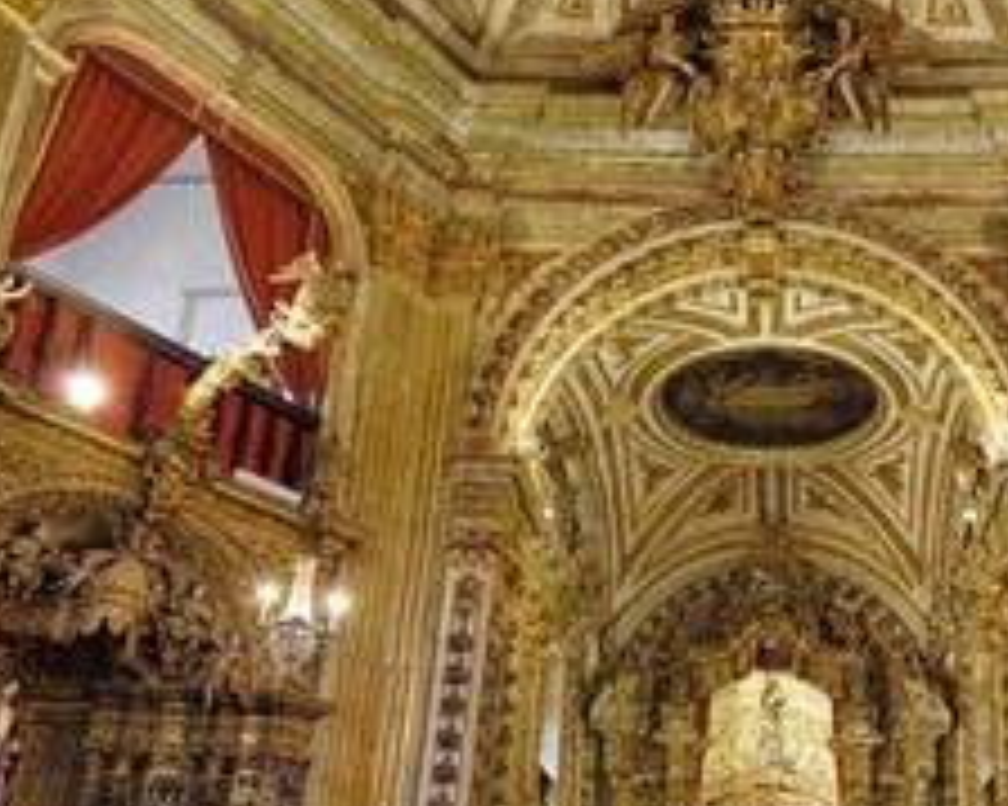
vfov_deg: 39.7
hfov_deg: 47.1
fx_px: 1103
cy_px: 531
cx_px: 772
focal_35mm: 37
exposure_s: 1.3
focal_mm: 14
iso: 100
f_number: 8
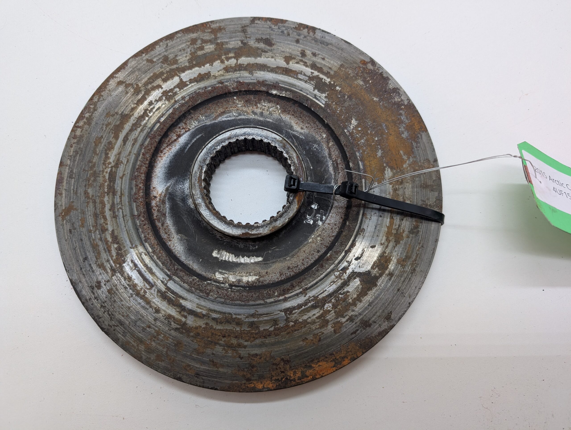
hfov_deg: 71.5
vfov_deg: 56.9
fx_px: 396
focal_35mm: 24
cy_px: 215
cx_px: 286
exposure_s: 1/68.8
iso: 90
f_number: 1.68
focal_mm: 6.9
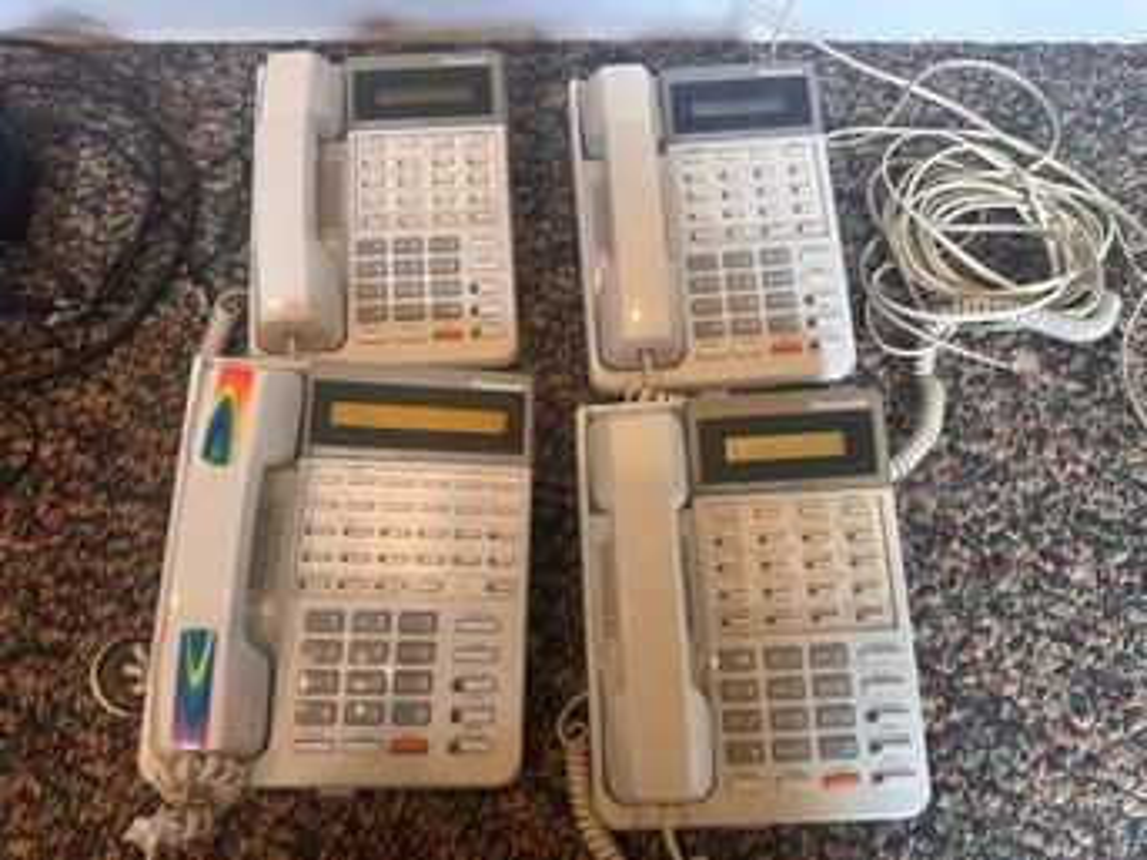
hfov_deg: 71.6
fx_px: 795
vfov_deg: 56.8
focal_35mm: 24
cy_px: 430
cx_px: 574
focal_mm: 6.86
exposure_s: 1/120
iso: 200
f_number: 1.78
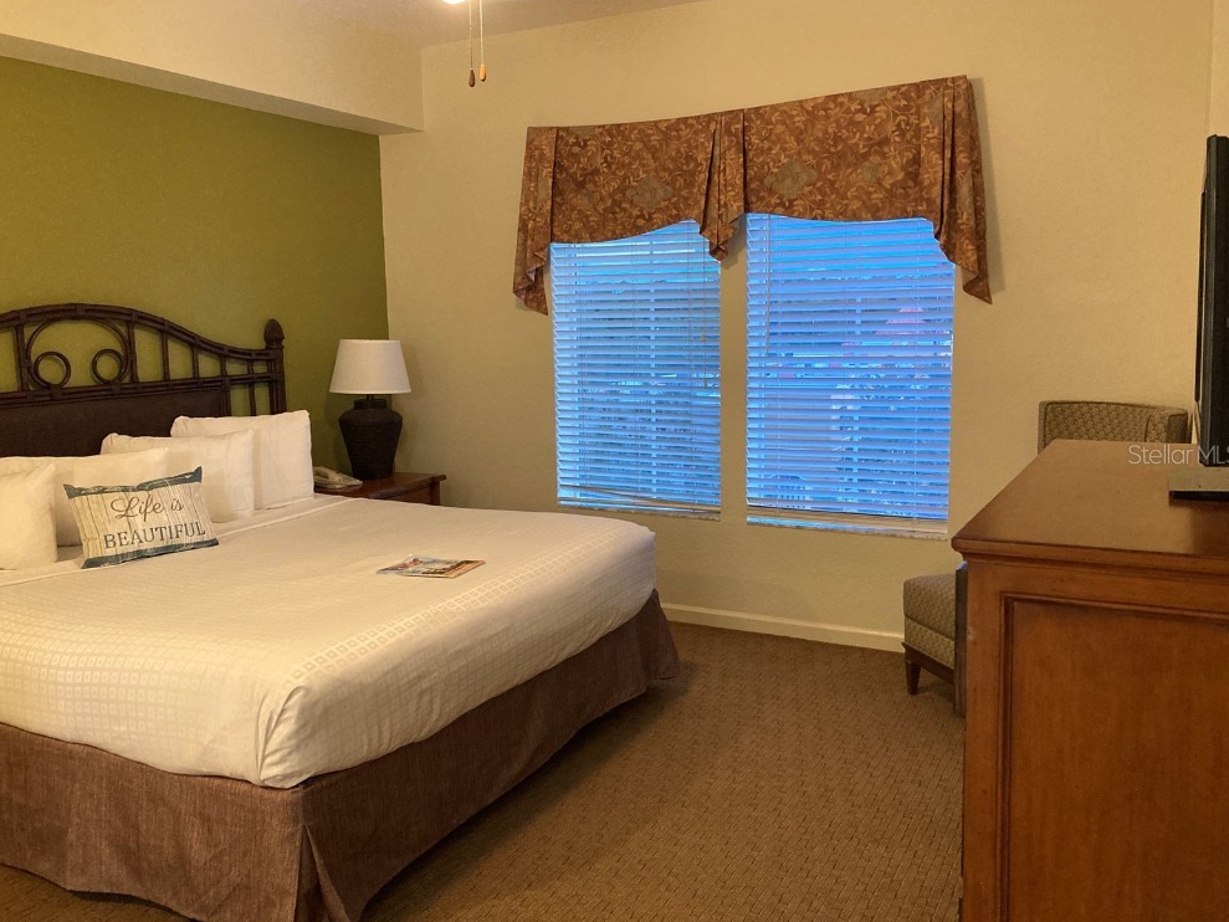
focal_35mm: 29
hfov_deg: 61.7
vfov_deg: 48.2
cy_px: 454
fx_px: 1030
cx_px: 609
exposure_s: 1/60
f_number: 1.8
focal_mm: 3.99
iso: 320
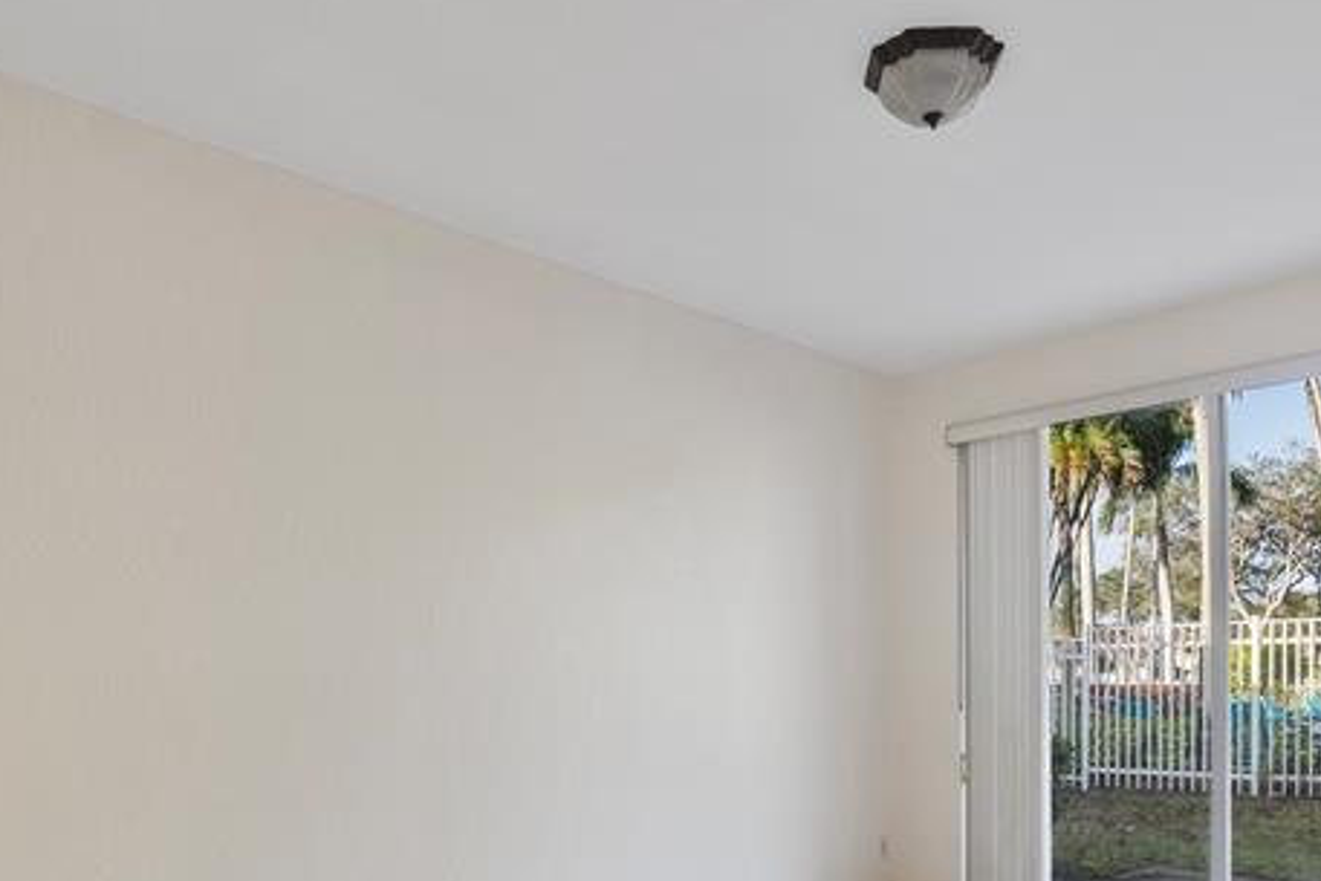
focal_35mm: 29
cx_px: 720
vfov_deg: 43.1
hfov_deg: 63.7
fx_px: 1060
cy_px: 703
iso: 100
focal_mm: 11
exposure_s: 1/8
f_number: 9.5
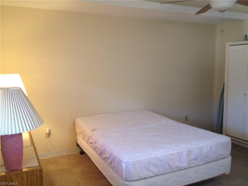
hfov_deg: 52.6
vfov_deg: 40.7
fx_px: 251
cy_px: 93
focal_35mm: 35
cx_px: 124
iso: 100
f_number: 2.4
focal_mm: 4.28
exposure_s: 1/20
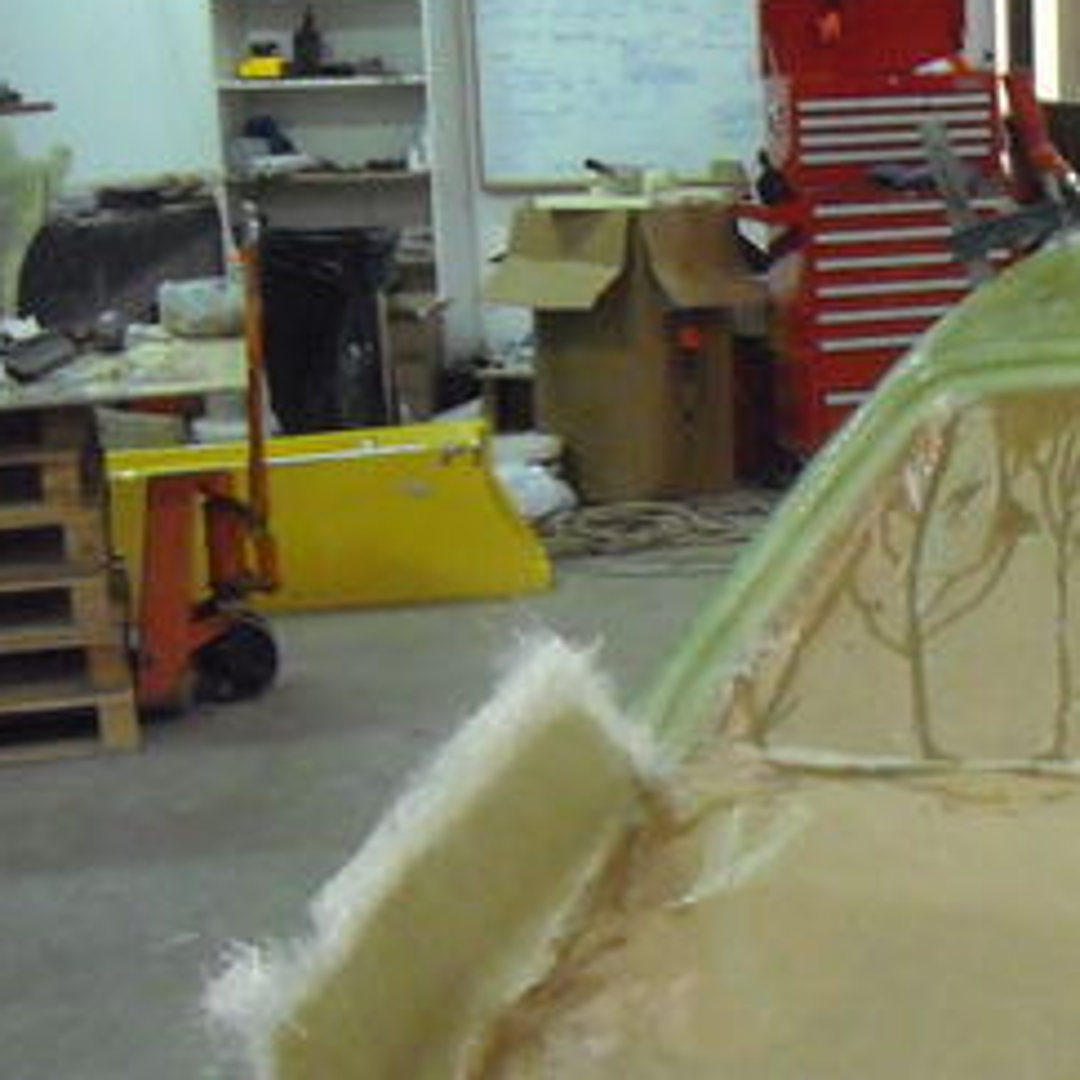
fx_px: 3036
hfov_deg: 18.9
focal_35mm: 86
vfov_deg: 20.1
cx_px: 1338
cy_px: 760
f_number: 2.7
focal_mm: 6.2
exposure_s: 1/40
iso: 800
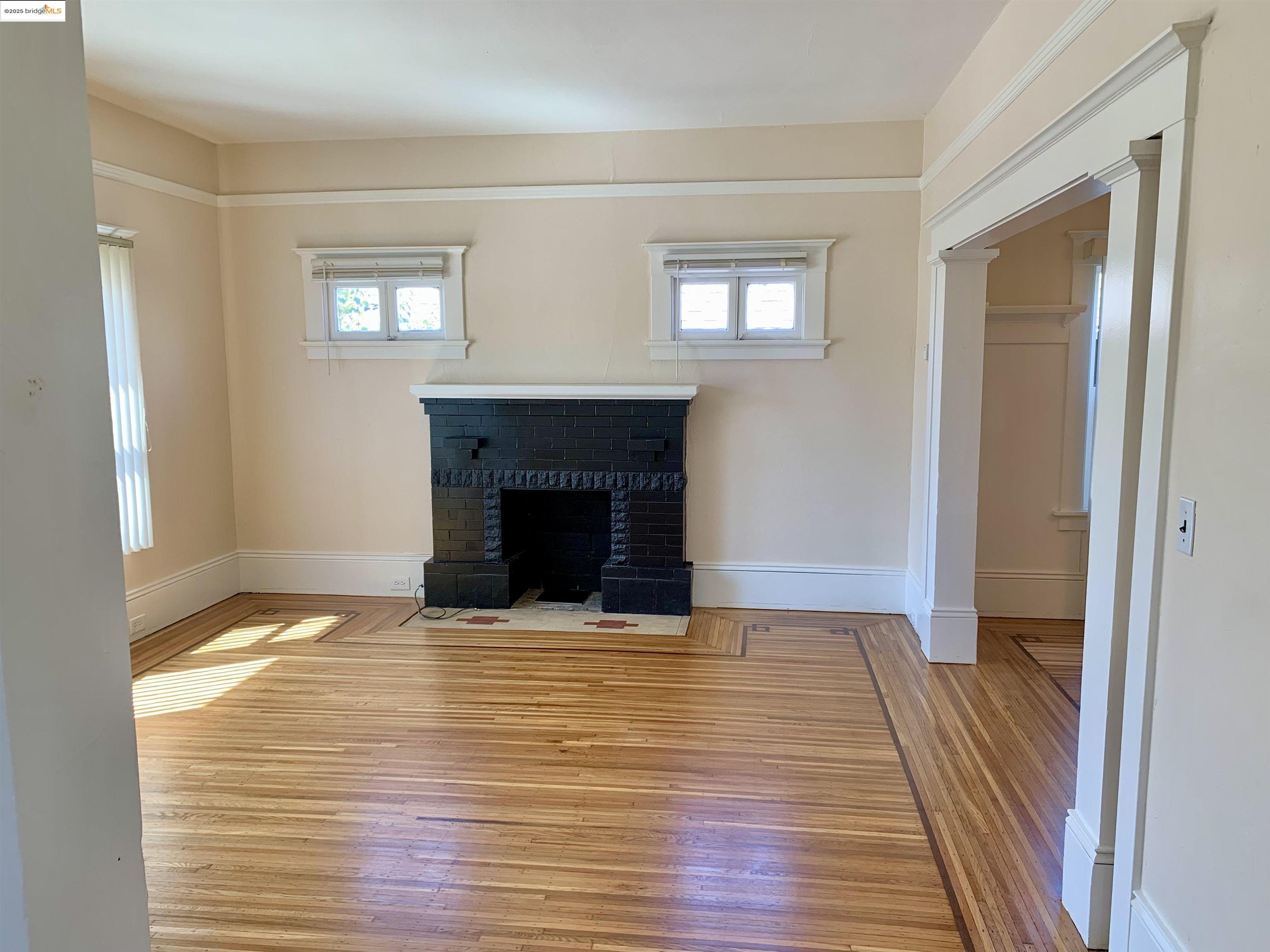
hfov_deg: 67.3
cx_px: 635
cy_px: 476
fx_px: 954
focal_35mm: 26
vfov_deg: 53.1
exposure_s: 1/120
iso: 50
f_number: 1.8
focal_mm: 4.25
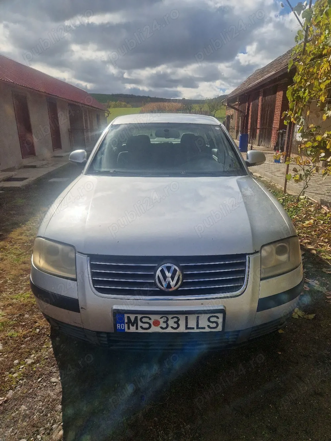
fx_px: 293
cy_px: 220
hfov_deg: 58.9
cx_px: 166
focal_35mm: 23
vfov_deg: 73.9
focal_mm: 5.4
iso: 50
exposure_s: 1/5000
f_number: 1.8
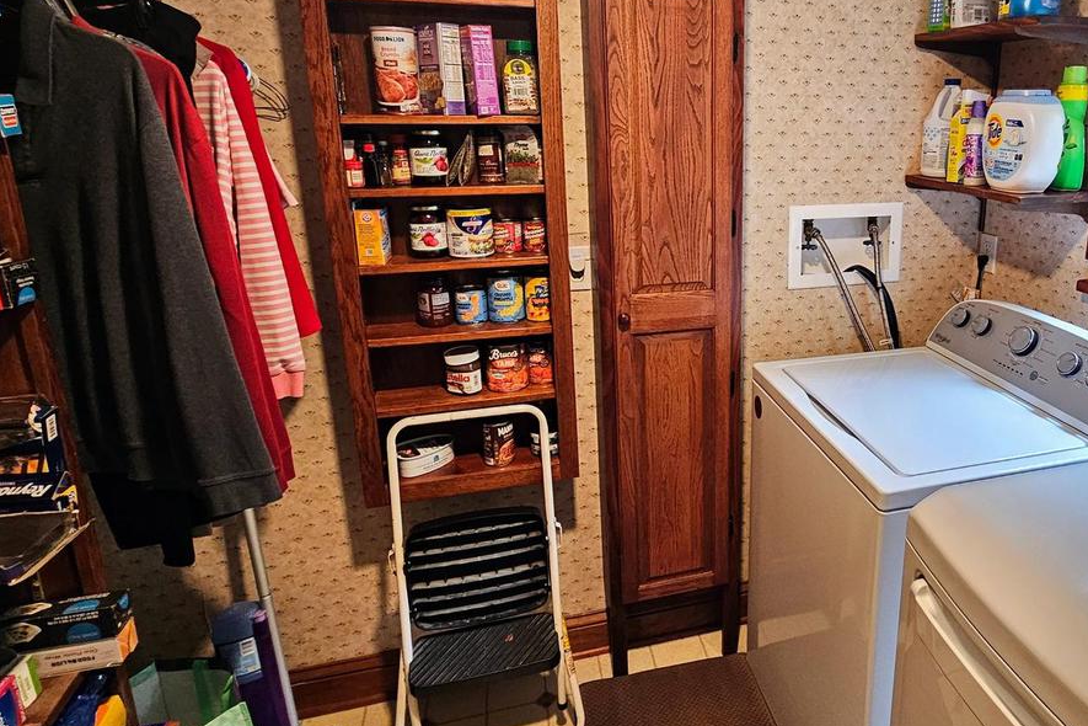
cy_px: 315
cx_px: 746
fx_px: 665
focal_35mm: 22
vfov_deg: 57.0
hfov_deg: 75.5
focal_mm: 2.2
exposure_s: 1/60
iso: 200
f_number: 2.2
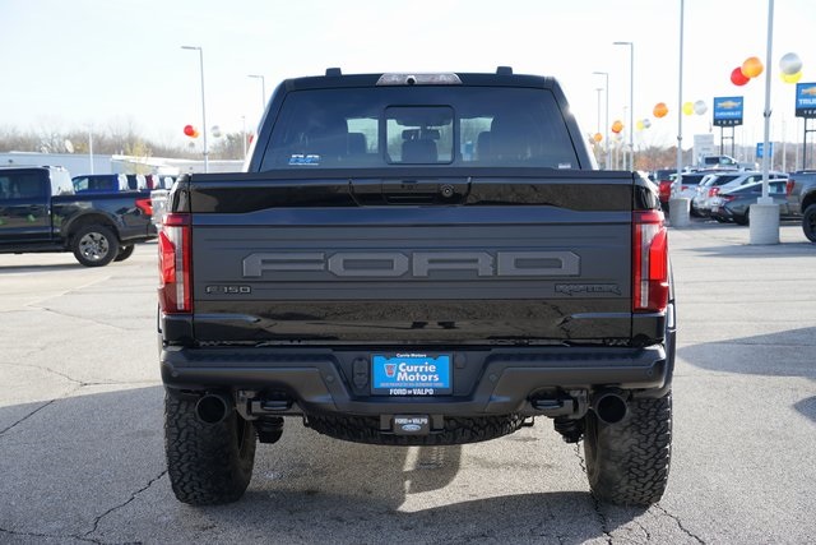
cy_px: 272
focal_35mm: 58
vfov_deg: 23.4
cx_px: 408
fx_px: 1315
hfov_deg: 34.5
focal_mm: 58
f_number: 7.1
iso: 100
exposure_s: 1/100
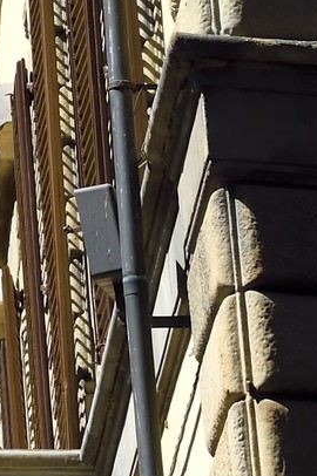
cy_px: -433
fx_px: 4697
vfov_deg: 5.7
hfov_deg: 3.8
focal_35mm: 355
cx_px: -608
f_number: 9
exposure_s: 1/320
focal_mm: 60
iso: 200
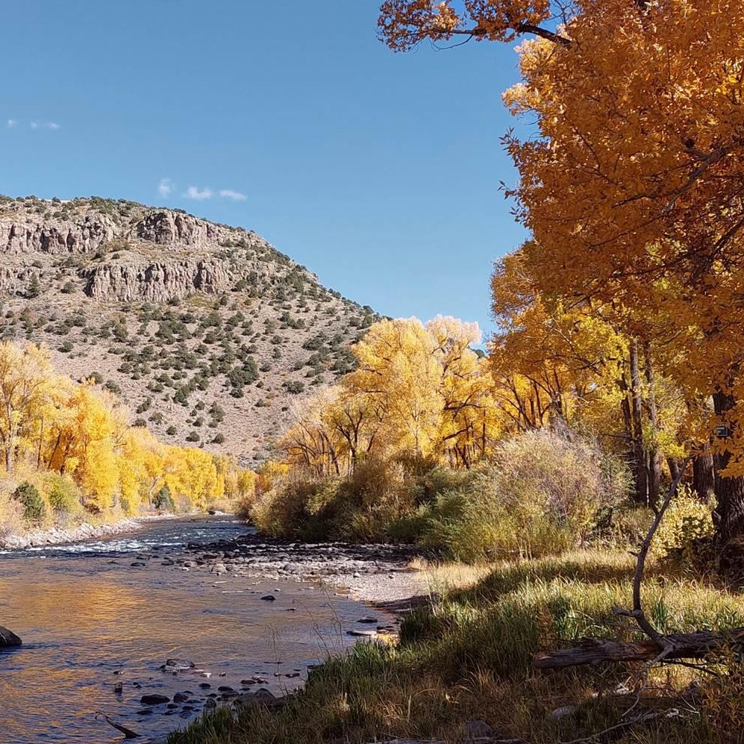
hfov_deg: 34.2
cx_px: 228
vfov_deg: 34.7
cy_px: 362
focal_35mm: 49
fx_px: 1192
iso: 25
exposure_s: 1/675
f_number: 1.8
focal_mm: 5.23
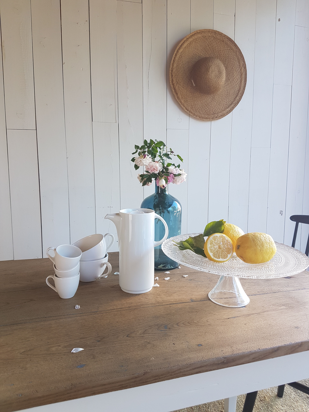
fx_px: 309
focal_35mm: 26
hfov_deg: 53.1
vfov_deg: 67.3
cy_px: 206
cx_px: 154
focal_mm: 4.2
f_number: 1.7
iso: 40
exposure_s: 1/100
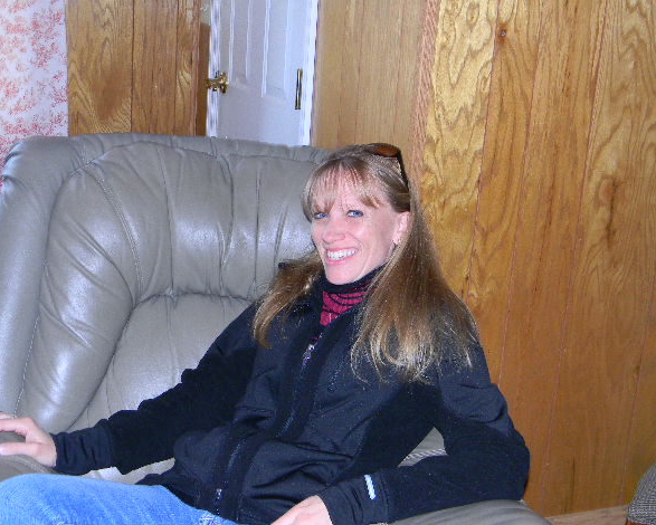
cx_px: 336
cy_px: 267
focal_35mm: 50
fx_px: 971
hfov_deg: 37.3
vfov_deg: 30.3
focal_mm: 8.6
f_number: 3.9
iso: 257
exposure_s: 1/30
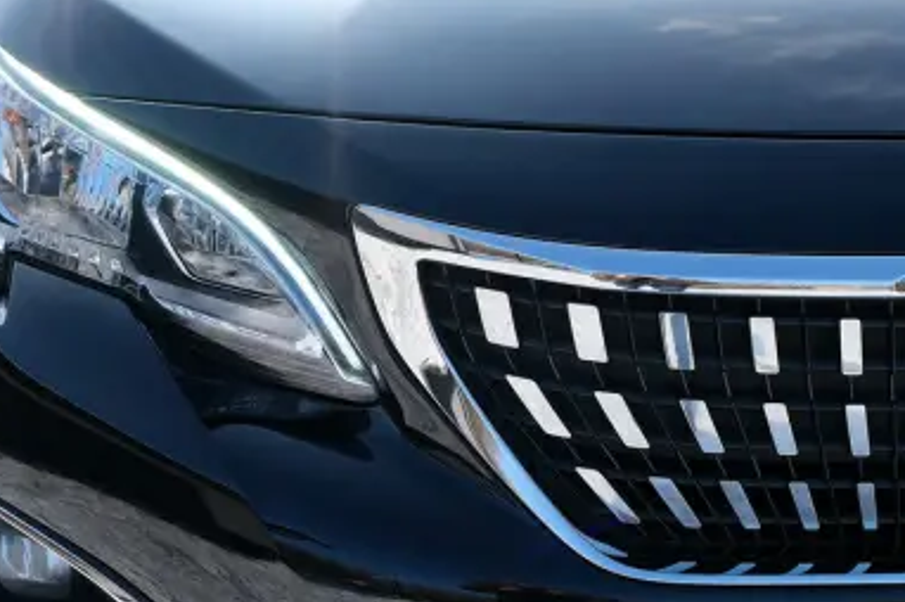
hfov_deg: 28.1
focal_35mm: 72
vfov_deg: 18.9
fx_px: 1808
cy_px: 386
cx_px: 495
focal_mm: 28.9
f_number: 5.6
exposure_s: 1/500
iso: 320
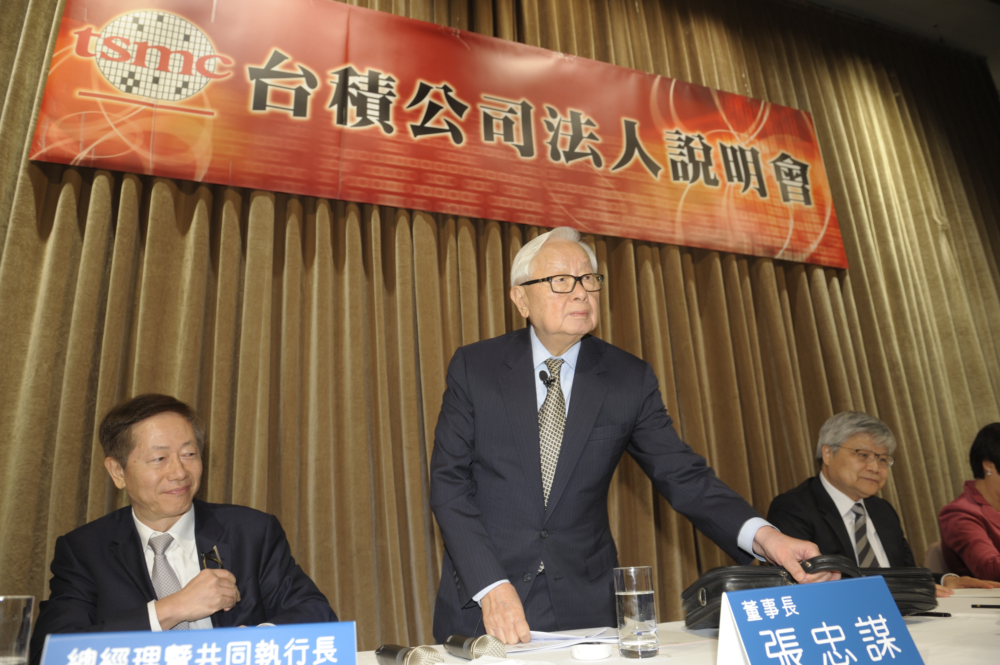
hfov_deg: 73.8
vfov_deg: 53.1
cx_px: 500
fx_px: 666
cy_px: 332
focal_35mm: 24
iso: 800
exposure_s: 1/100
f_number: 4.5
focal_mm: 24
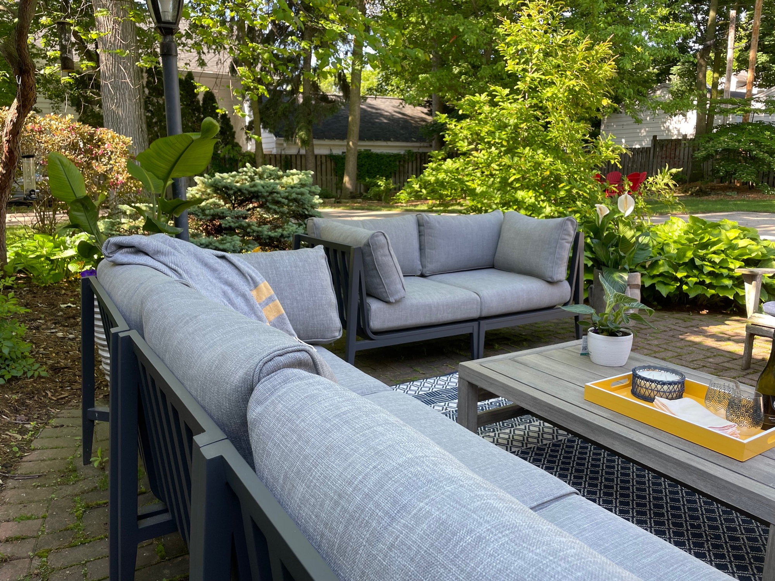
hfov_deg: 67.3
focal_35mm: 26
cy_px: 290
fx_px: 582
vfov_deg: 53.1
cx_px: 388
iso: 32
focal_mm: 4.2
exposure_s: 1/152
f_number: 1.6
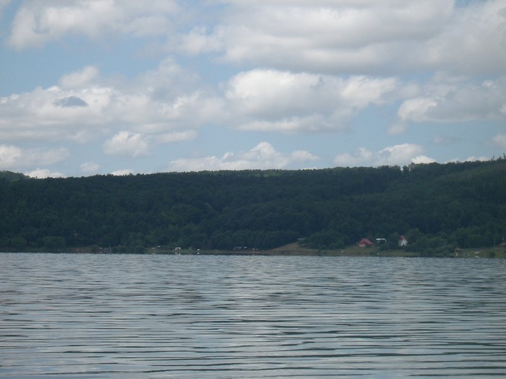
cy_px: 190
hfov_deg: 17.3
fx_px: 1666
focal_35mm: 114
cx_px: 253
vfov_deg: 13.0
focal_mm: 18.9
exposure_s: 1/250
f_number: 7.6
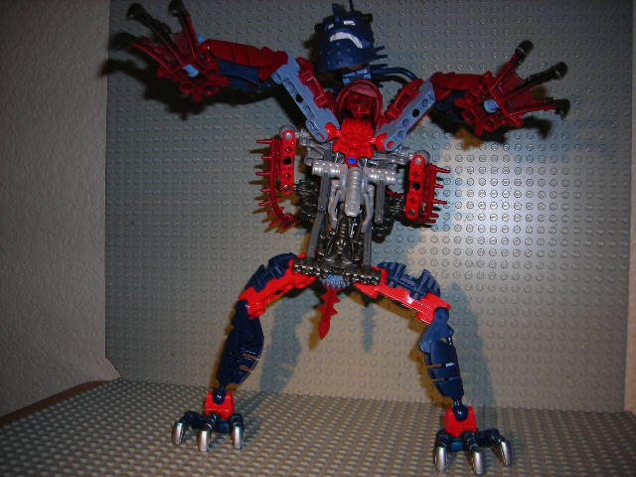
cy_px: 238
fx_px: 698
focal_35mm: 38
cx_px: 318
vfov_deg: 37.7
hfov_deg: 49.0
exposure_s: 1/60.1
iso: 50
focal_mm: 6.3
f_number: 3.2
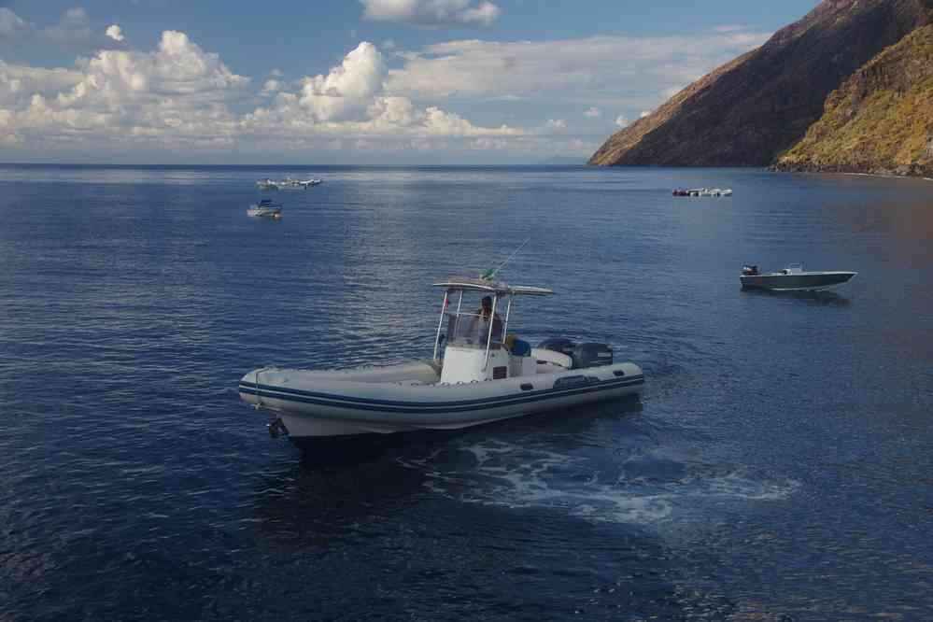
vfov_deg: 16.6
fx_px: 2138
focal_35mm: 82
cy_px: 311
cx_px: 466
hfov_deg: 24.6
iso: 200
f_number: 11
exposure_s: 1/100
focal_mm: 55
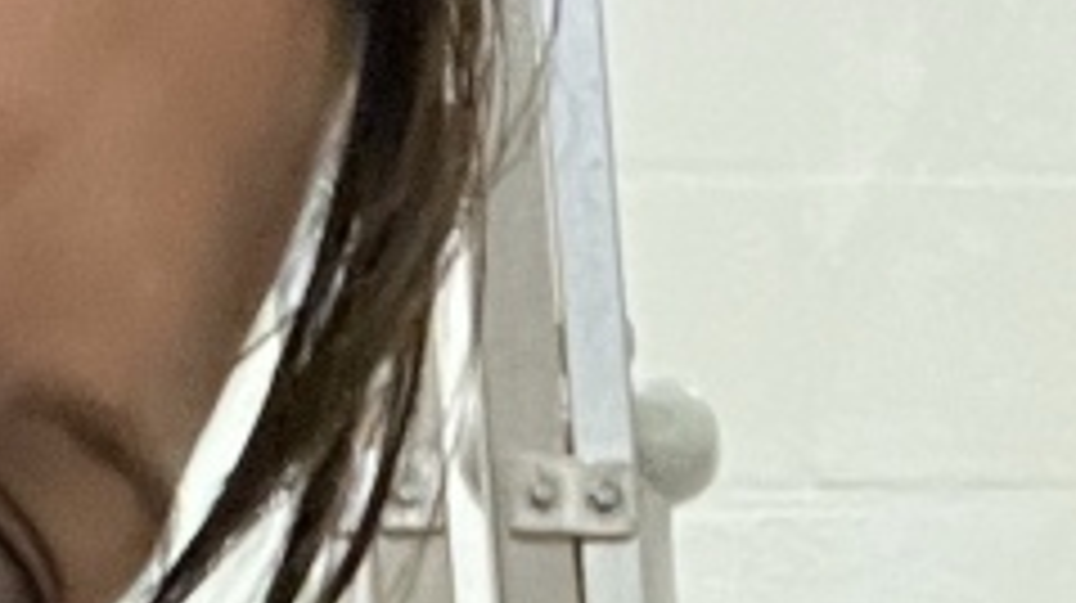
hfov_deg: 12.8
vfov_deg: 6.5
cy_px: 1926
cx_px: 855
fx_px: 4790
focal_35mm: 168
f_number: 2.2
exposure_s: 1/40
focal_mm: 2.71
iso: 320
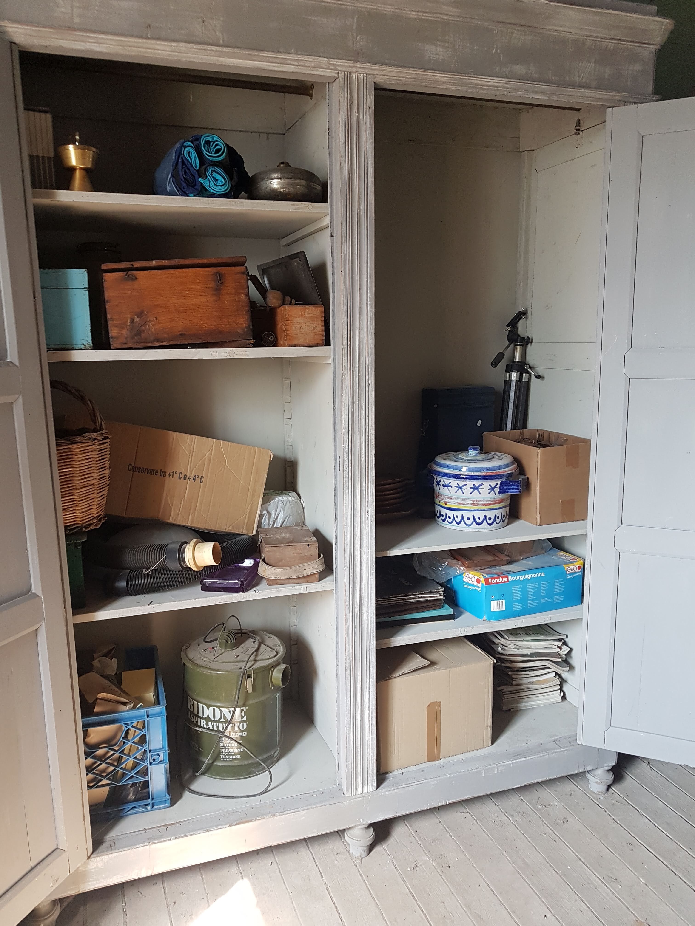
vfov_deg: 67.3
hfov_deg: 53.1
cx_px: 348
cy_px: 463
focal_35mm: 26
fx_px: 696
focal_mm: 4.2
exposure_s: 1/50
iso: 80
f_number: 1.7
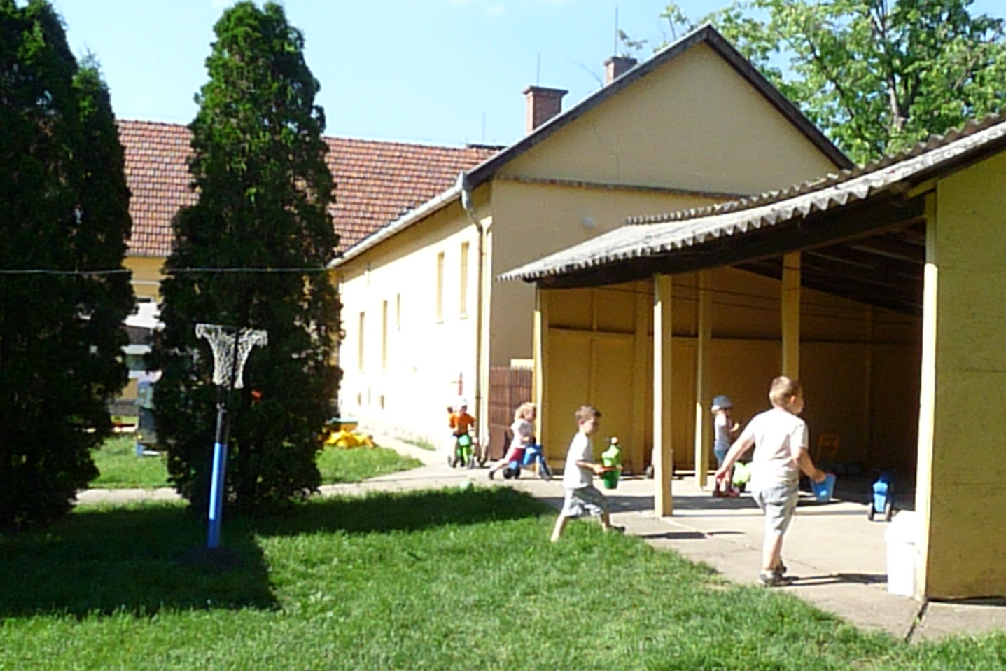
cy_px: 412
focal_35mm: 43
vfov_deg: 31.1
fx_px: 1202
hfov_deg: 45.1
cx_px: 629
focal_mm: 5.1
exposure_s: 1/640
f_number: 8
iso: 800
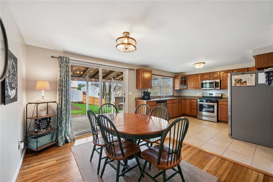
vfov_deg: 81.2
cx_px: 136
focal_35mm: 14
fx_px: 106
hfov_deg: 104.2
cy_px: 91
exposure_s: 1/6
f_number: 8
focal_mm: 14
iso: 50
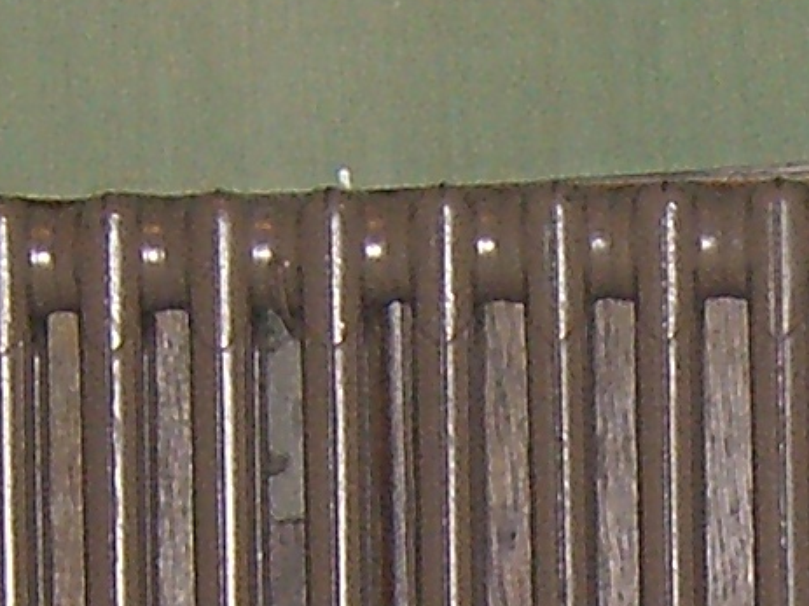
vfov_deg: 5.4
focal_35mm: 268
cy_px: 1388
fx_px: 6262
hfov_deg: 7.3
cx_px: 1078
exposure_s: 1/60
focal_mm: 7.9
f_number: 2.8
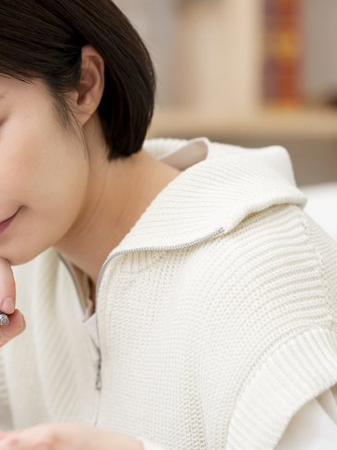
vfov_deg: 9.7
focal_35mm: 203
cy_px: 239
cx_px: -53
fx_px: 2636
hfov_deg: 7.3
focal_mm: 85
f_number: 2.2
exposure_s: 1/160
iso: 250
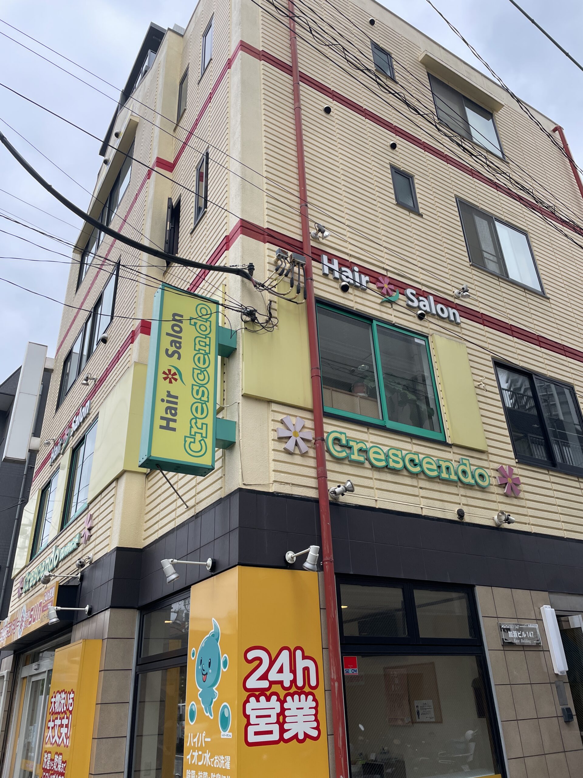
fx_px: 584
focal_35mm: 26
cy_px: 389
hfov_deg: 53.1
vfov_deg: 67.3
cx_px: 292
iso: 32
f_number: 1.6
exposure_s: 1/2020
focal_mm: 4.2
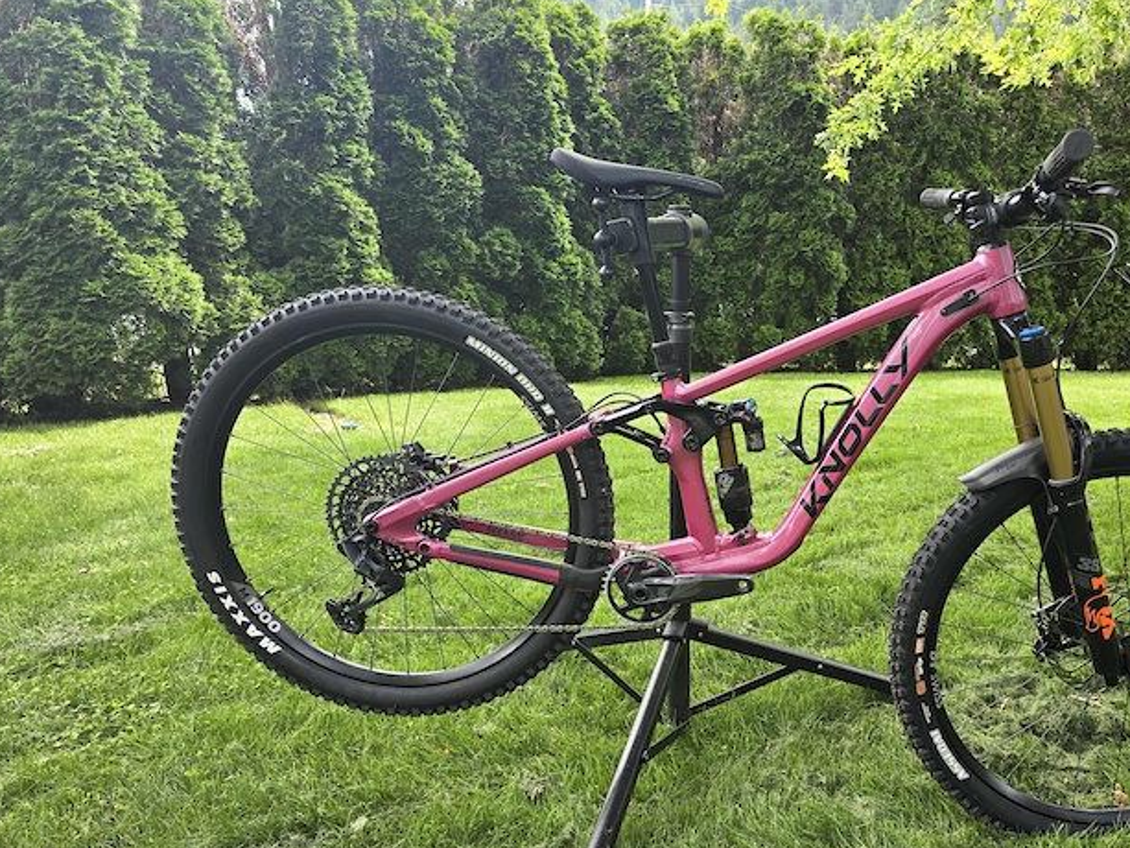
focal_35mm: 30
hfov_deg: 59.1
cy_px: 509
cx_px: 717
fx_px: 980
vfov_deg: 46.5
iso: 40
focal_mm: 6.3
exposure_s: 1/180
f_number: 1.7
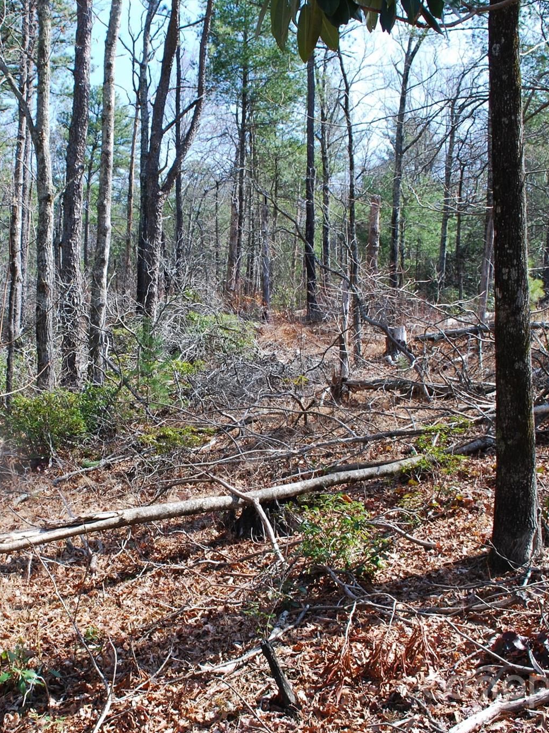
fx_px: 825
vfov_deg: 47.9
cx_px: 177
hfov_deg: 36.4
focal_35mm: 39
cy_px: 366
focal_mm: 18
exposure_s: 1/100
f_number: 9
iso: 200
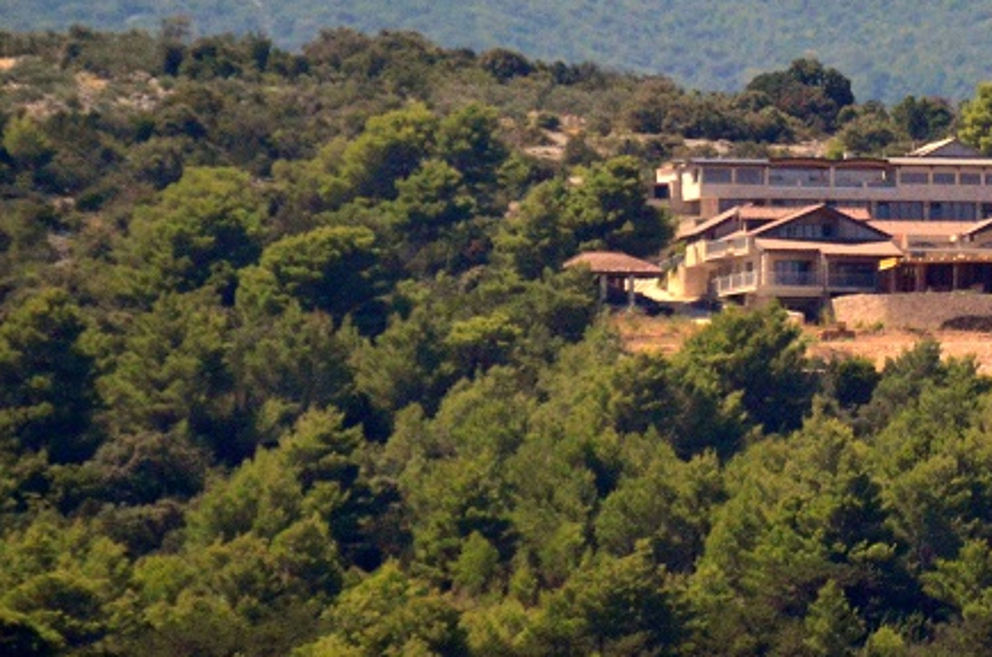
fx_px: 28430
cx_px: 976
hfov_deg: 2.0
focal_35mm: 1034
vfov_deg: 1.3
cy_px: -21
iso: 1800
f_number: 5.6
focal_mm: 300
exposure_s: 1/8000
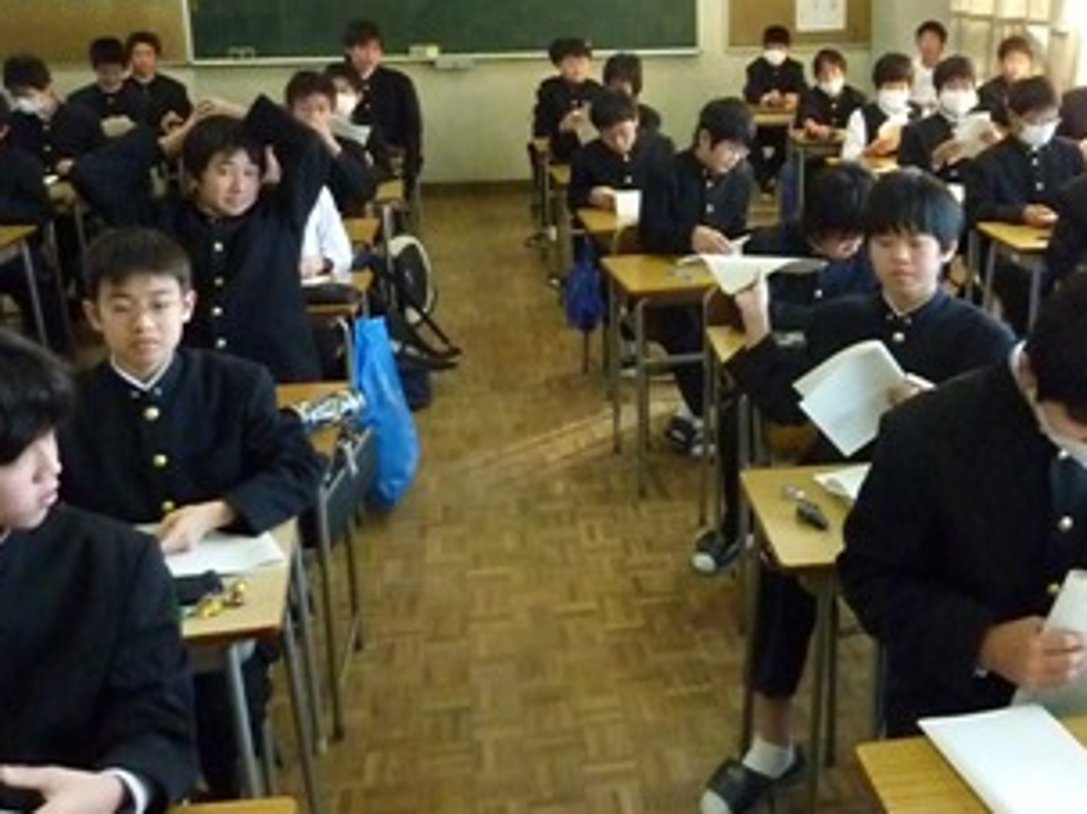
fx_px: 1161
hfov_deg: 49.7
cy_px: 276
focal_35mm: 37
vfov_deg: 38.2
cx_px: 671
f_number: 4
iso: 1600
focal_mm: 4.1
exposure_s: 1/160
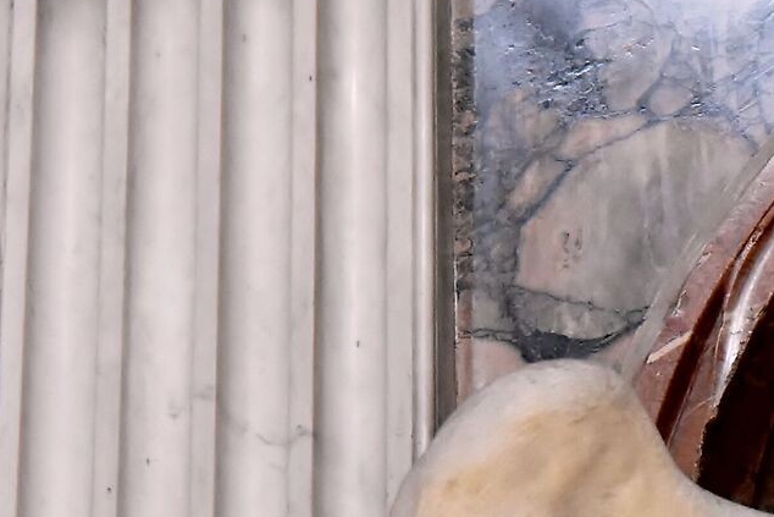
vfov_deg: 4.8
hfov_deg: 7.1
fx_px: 6107
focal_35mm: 284
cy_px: 865
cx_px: 1394
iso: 3200
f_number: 4
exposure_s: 1/60
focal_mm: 50
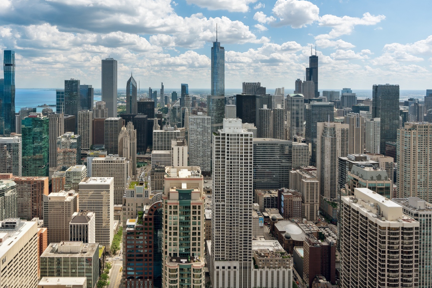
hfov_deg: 70.7
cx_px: 172
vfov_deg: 50.1
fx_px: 300
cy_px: 88
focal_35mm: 25
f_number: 8
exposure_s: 1/200
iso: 320
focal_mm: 18
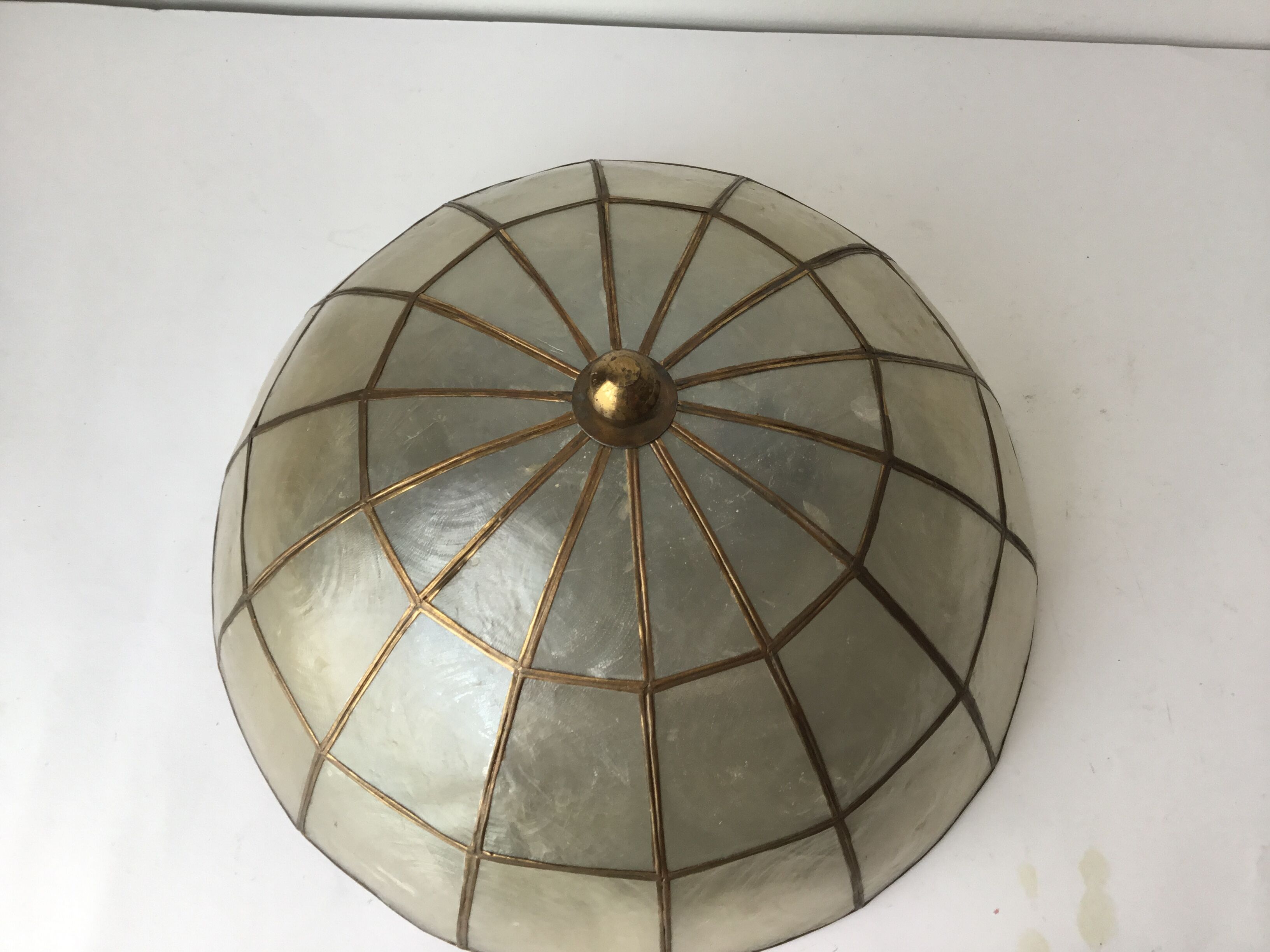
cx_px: 635
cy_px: 476
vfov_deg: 45.4
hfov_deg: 58.4
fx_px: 1137
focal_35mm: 31
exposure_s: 1/50
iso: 32
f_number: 2.4
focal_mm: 3.3
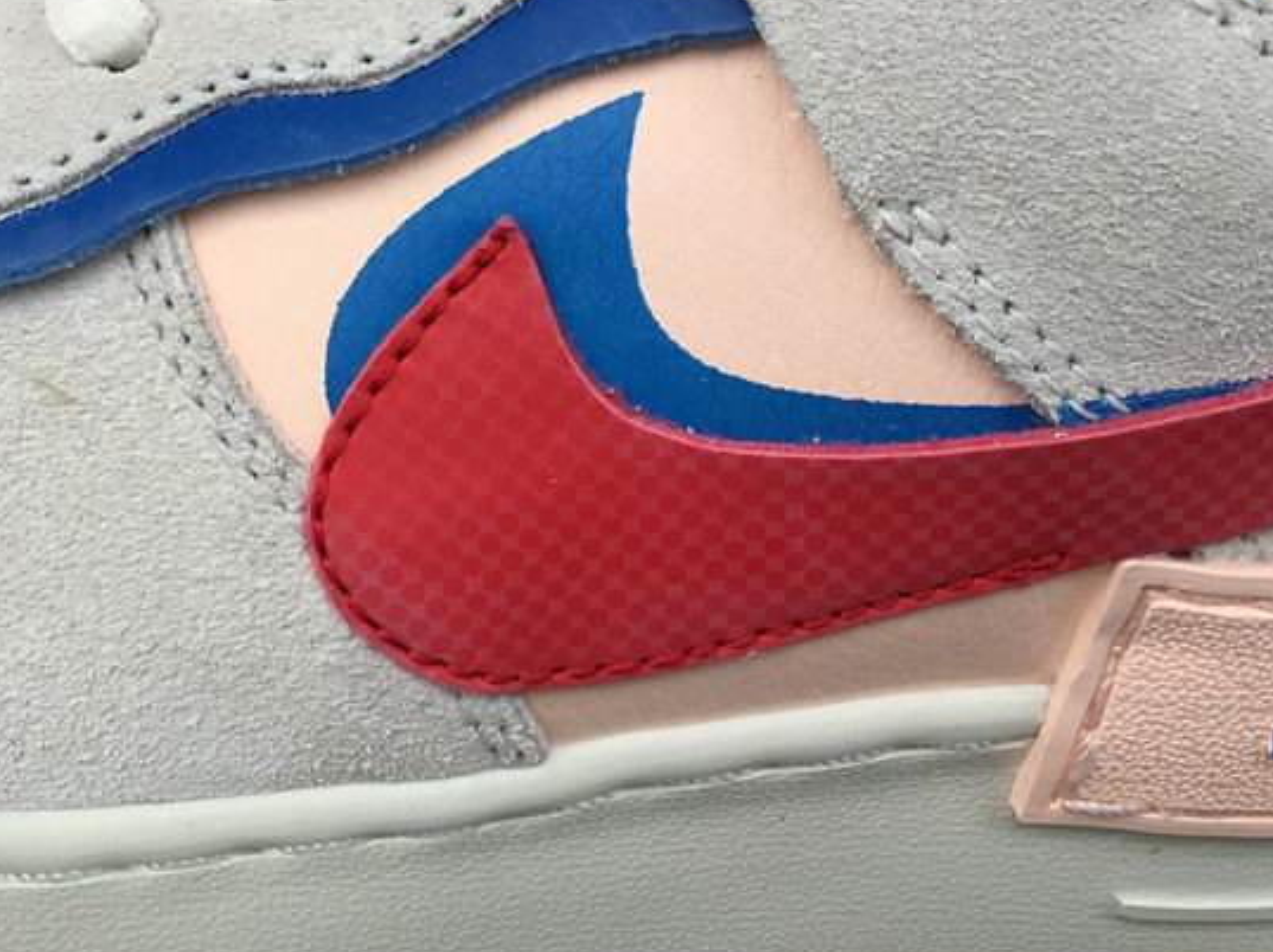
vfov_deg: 27.9
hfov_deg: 36.1
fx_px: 1911
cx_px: 334
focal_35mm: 52
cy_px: 385
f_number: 2.4
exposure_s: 1/386
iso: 25
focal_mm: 3.3
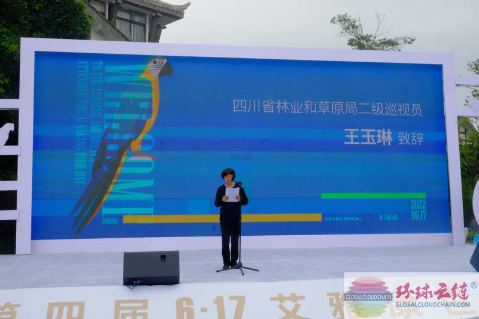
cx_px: 240
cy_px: 160
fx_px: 559
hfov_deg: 46.4
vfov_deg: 31.9
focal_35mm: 42
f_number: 22
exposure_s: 1/400
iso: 3200
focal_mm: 27.7
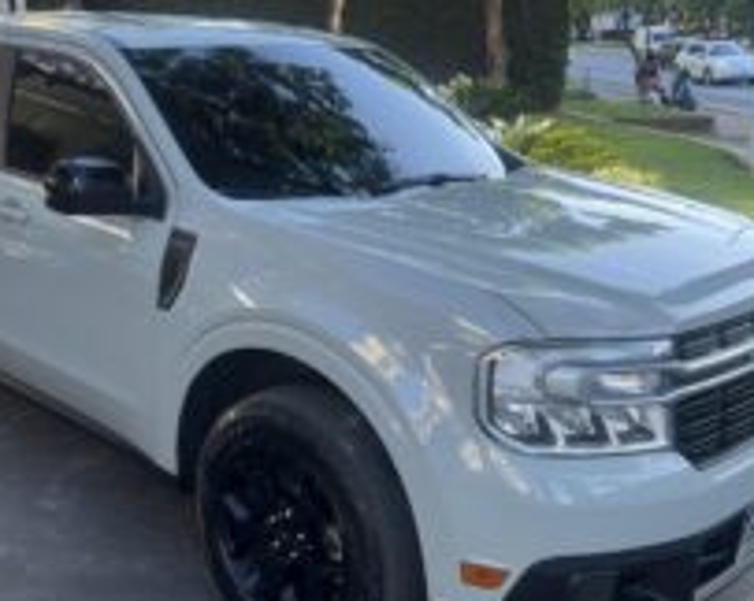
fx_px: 1003
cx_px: 279
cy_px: 234
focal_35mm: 45
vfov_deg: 33.3
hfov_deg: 40.9
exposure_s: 1/271
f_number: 1.5
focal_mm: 5.7
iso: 40
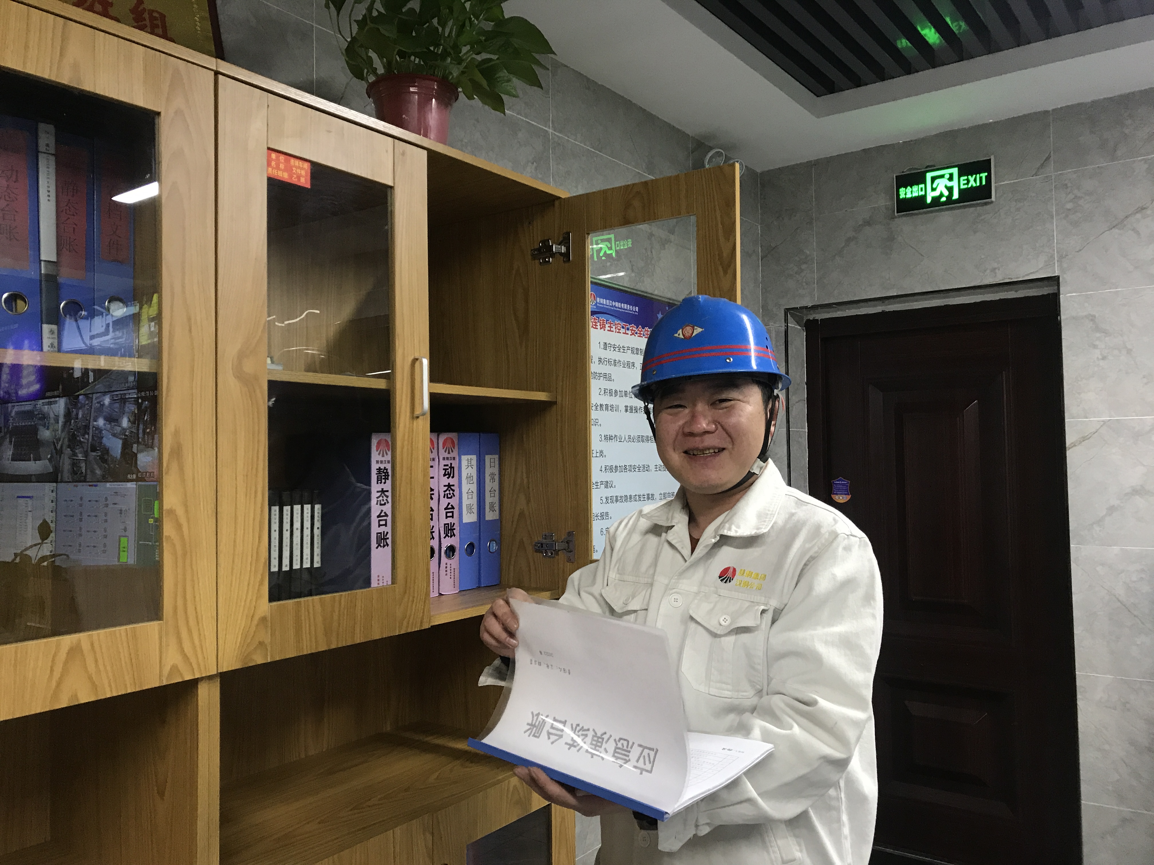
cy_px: 432
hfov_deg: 63.4
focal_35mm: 28
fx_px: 933
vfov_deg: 49.7
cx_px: 577
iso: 50
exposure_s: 1/17
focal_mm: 3.99
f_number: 1.8
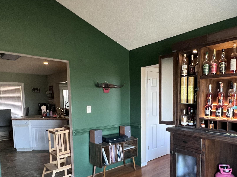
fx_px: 164
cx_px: 159
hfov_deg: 69.5
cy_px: 116
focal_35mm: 24
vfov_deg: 55.8
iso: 250
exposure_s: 1/57
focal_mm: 1.57
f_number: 1.8
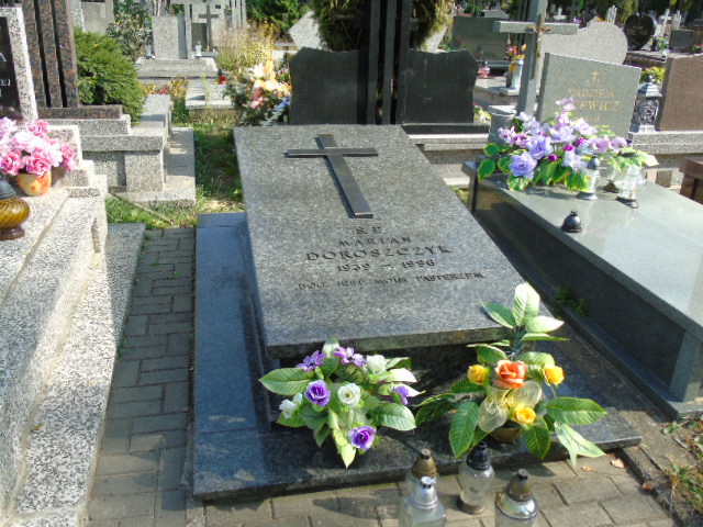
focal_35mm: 29
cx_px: 352
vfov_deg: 48.2
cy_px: 264
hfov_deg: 61.7
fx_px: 589
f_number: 3.6
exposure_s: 1/320
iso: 80
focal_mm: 5.2
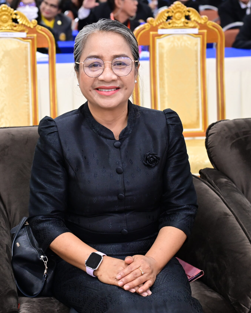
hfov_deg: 16.3
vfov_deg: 20.4
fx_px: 873
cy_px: 155
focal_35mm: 94
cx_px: 97
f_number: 5
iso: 2500
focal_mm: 66
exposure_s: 1/100
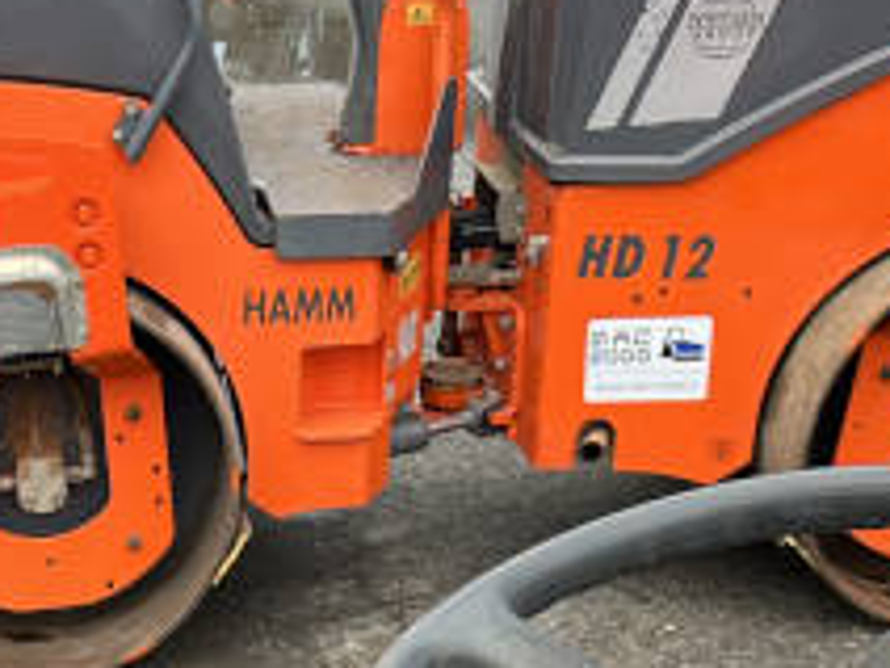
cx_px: 13
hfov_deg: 19.5
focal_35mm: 98
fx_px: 2520
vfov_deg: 13.5
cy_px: 1202
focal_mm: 5.7
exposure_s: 1/775
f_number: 1.5
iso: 50
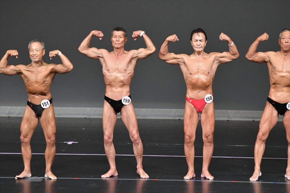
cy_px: 96
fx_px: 2536
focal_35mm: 315
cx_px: 145
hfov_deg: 6.5
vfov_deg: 4.4
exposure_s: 1/400
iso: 4000
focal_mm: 210
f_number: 5.6
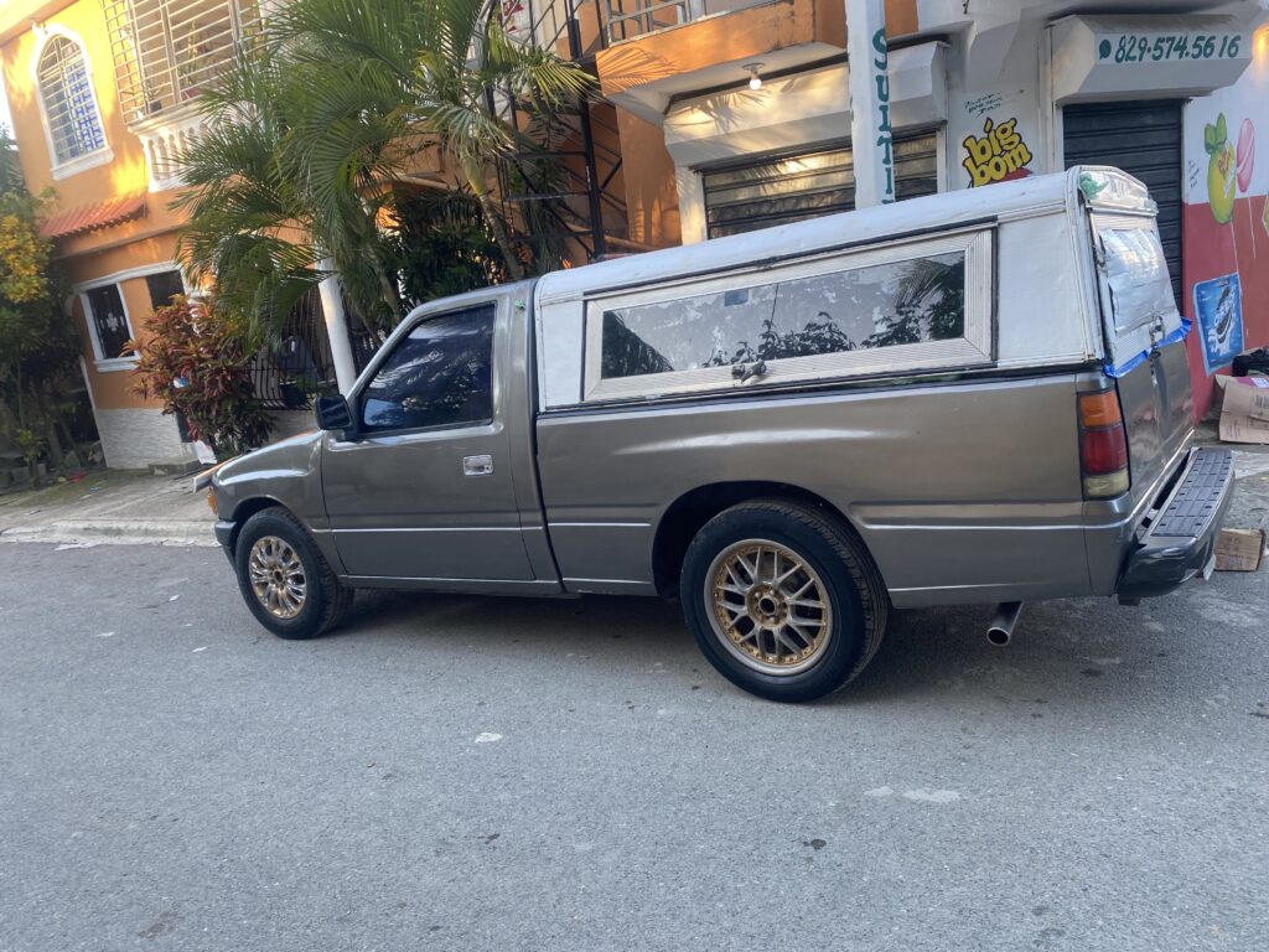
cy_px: 476
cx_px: 634
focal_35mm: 26
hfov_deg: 67.3
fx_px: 953
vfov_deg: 53.1
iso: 50
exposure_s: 1/121
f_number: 1.8
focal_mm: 4.25
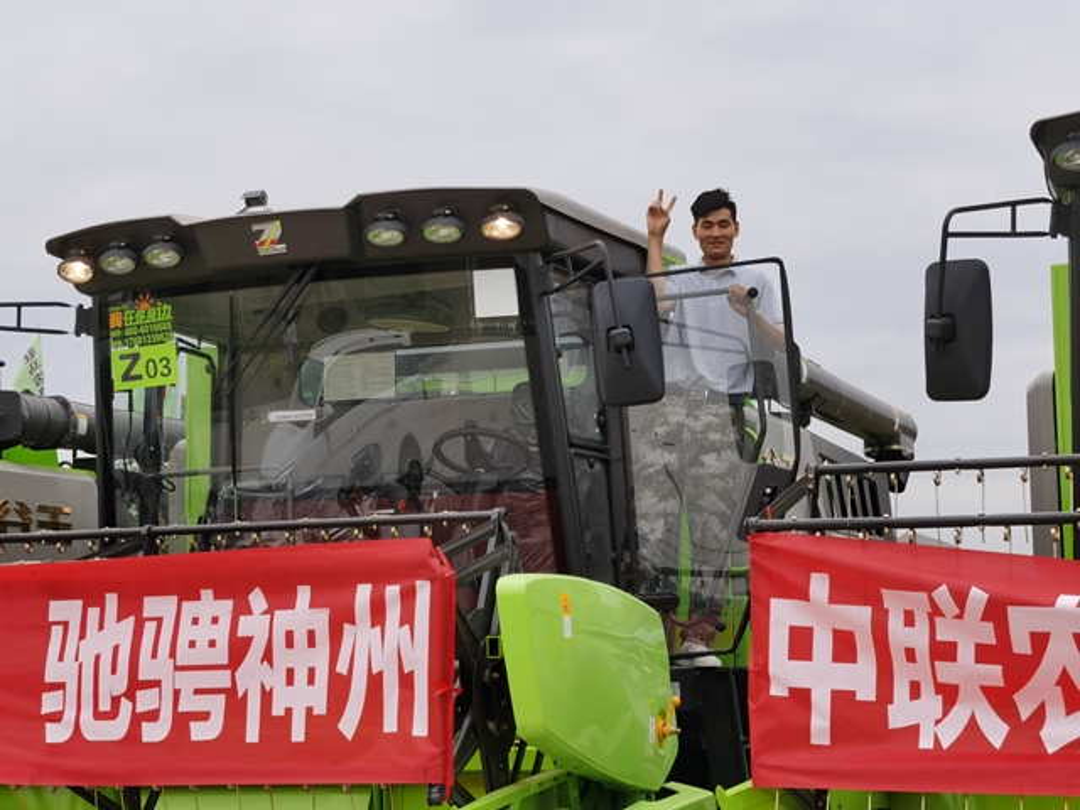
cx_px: 540
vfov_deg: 20.2
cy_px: 405
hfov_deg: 26.7
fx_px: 2278
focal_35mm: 73
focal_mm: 5.56
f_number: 1.6
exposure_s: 1/1996
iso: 50
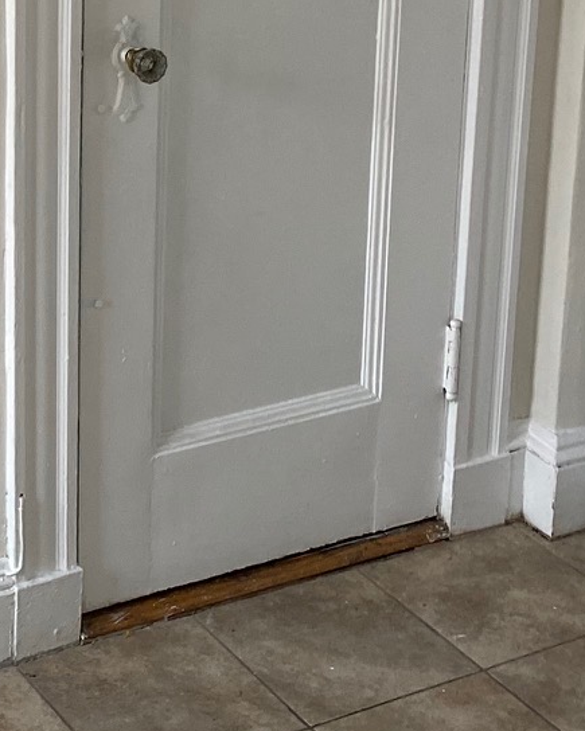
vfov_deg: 19.6
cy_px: -62
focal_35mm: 94
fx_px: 2035
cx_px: -182
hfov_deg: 15.5
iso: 125
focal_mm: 4.25
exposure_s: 1/121
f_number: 1.8
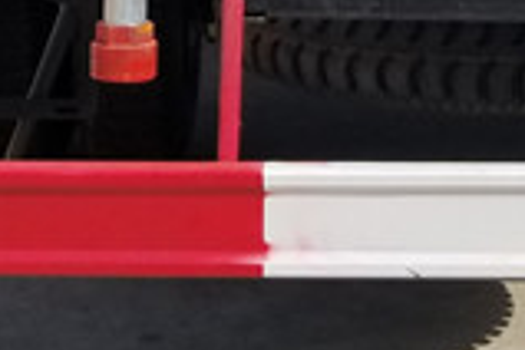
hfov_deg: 15.0
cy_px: -442
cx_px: 406
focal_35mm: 136
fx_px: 1983
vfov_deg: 9.2
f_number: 1.7
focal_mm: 4.25
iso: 50
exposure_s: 1/3256
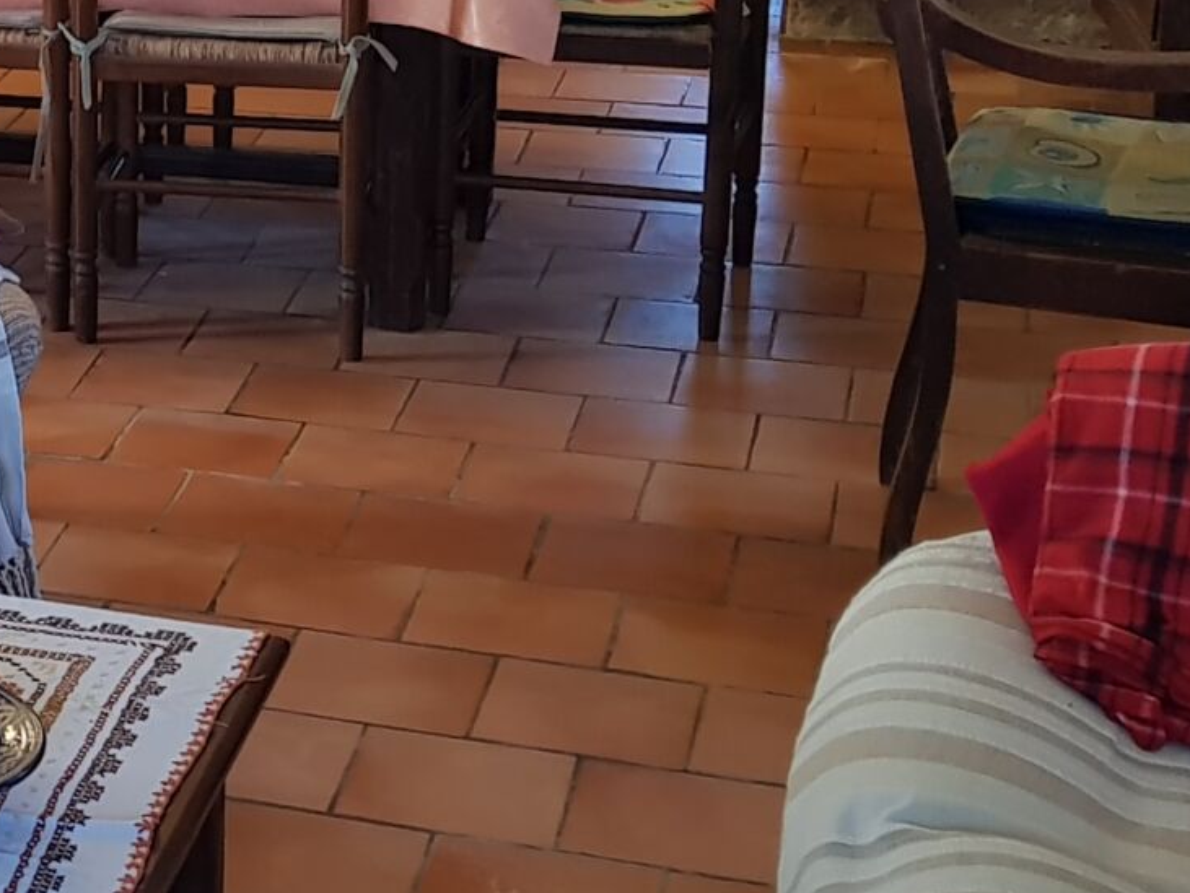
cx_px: -490
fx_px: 3130
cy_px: 129
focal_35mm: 91
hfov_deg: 19.3
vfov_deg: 16.1
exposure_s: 1/47
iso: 160
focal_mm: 4.2
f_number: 1.7
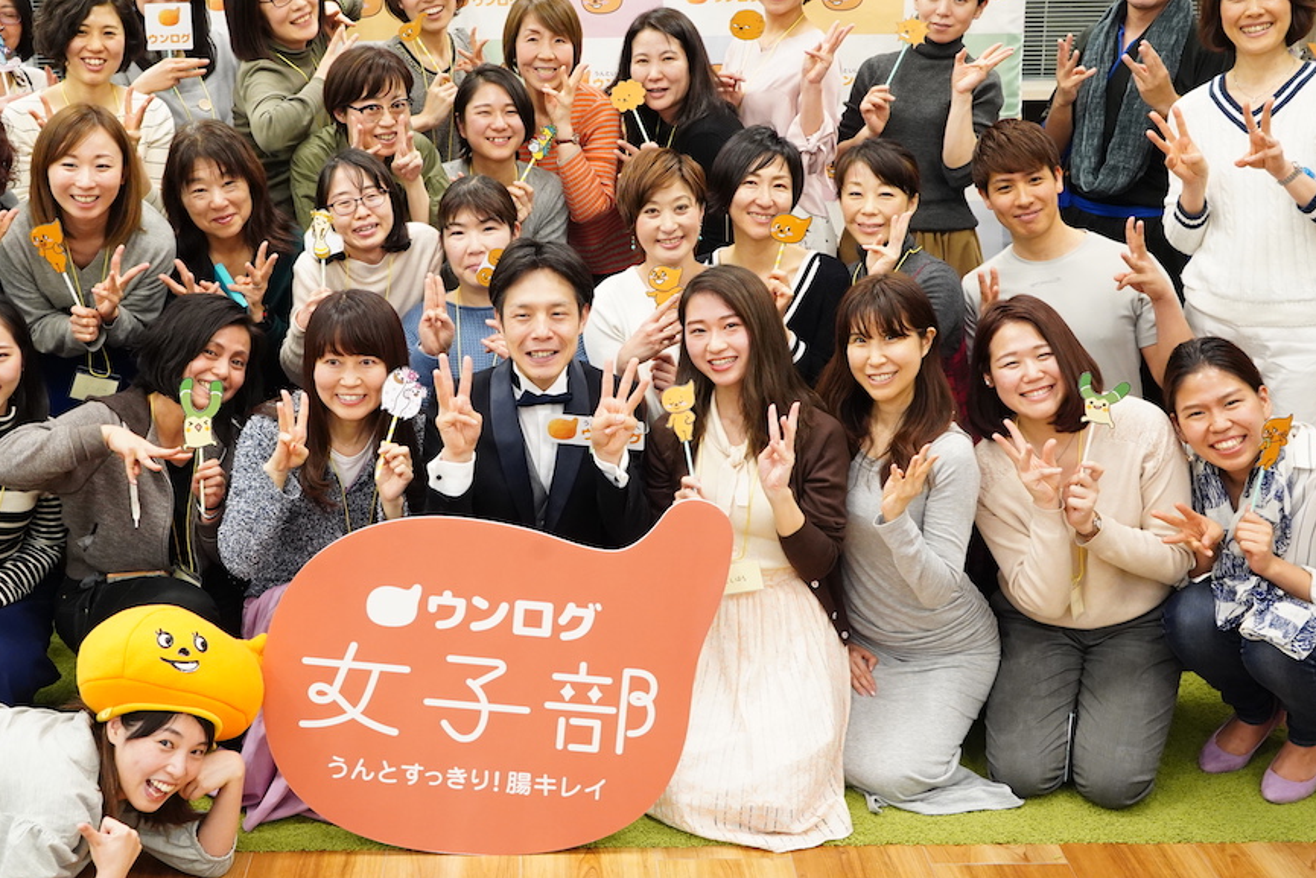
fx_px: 1572
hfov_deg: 45.2
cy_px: 361
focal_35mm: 43
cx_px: 546
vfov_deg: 31.1
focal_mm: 31
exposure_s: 1/40
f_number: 8
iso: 4000
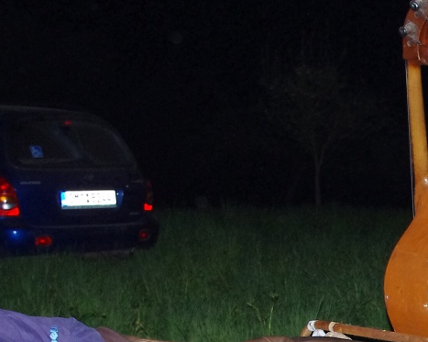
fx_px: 886
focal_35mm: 70
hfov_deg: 27.0
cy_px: 255
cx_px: 151
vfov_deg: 21.7
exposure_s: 1/180
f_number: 4.5
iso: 1600
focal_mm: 23.13
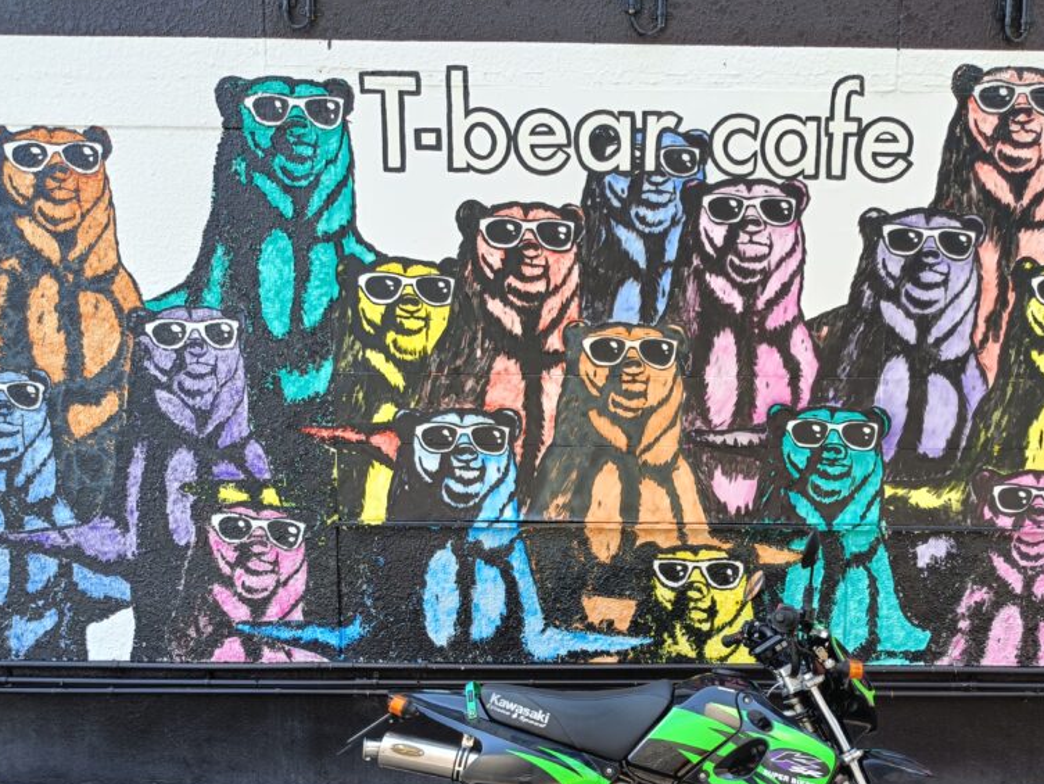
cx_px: 628
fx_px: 1026
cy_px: 526
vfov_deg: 41.2
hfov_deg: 53.6
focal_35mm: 34
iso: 50
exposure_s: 1/127
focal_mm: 4.7
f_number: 1.7
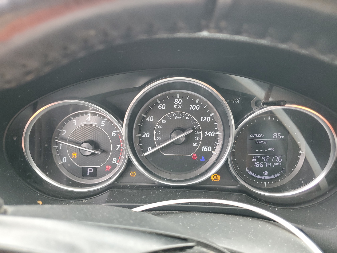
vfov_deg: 53.1
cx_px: 168
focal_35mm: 26
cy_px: 126
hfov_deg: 67.3
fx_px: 253
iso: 85
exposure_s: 1/120
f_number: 1.5
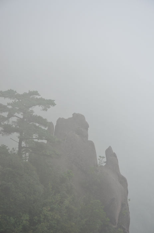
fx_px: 726
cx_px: 77
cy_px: 116
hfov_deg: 12.1
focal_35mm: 112
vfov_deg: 18.2
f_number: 10
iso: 200
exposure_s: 1/250
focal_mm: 75
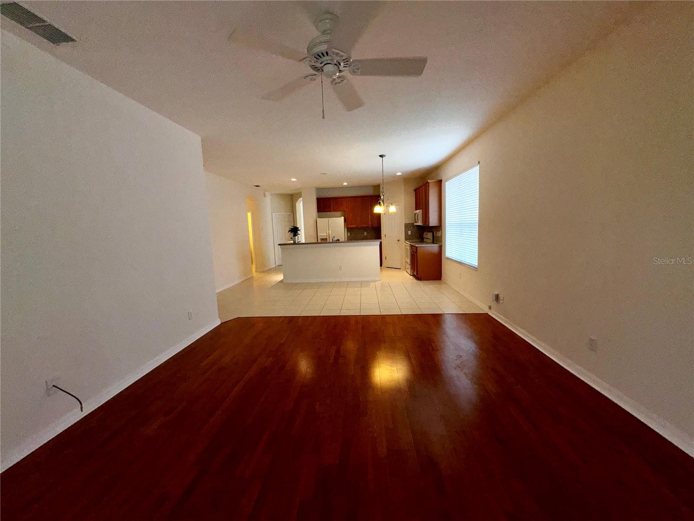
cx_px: 347
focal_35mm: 14
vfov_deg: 85.7
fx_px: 281
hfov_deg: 102.1
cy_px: 260
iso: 50
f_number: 2.2
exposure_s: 1/122
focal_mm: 2.22
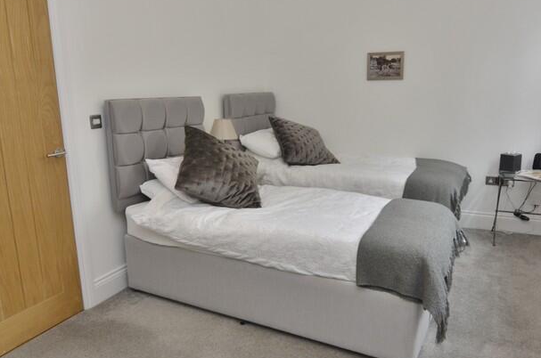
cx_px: 284
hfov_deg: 65.8
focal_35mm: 28
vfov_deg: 46.4
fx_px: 418
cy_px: 175
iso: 400
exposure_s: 1/60
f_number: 5.6
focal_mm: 11
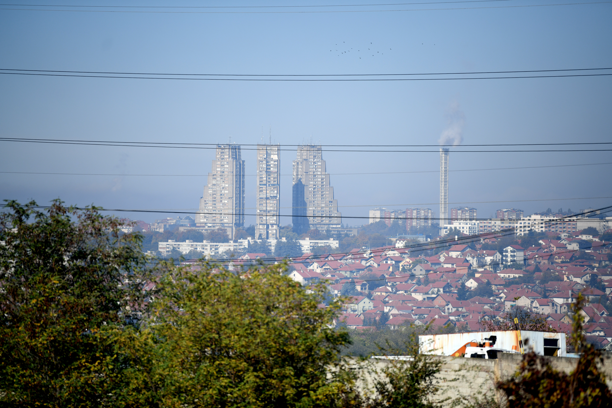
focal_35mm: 200
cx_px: 306
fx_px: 3400
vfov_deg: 6.9
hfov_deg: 10.3
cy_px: 204
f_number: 3.2
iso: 200
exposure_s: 1/4000
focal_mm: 200
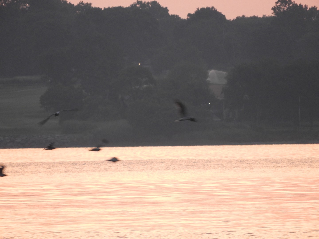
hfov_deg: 2.0
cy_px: 120
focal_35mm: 1000
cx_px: 160
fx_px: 9215
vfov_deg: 1.5
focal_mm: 179.2
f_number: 5.6
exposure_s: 1/60
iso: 500
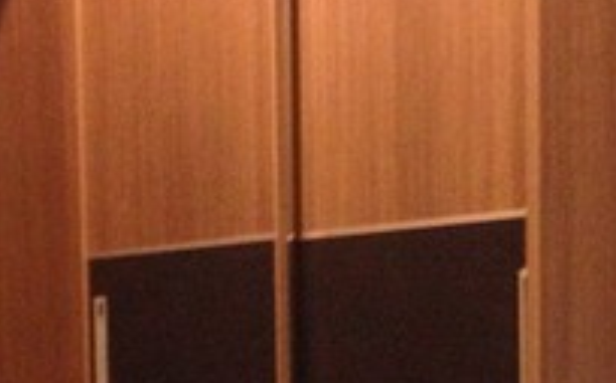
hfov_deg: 18.9
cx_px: 383
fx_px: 1845
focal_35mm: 110
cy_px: 510
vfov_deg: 11.5
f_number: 2.4
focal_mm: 4.12
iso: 800
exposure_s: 1/15
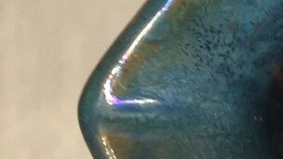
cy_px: 128
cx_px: 376
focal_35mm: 104
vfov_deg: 11.6
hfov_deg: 18.9
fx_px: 780
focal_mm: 4.15
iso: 250
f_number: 2.2
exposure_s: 1/20
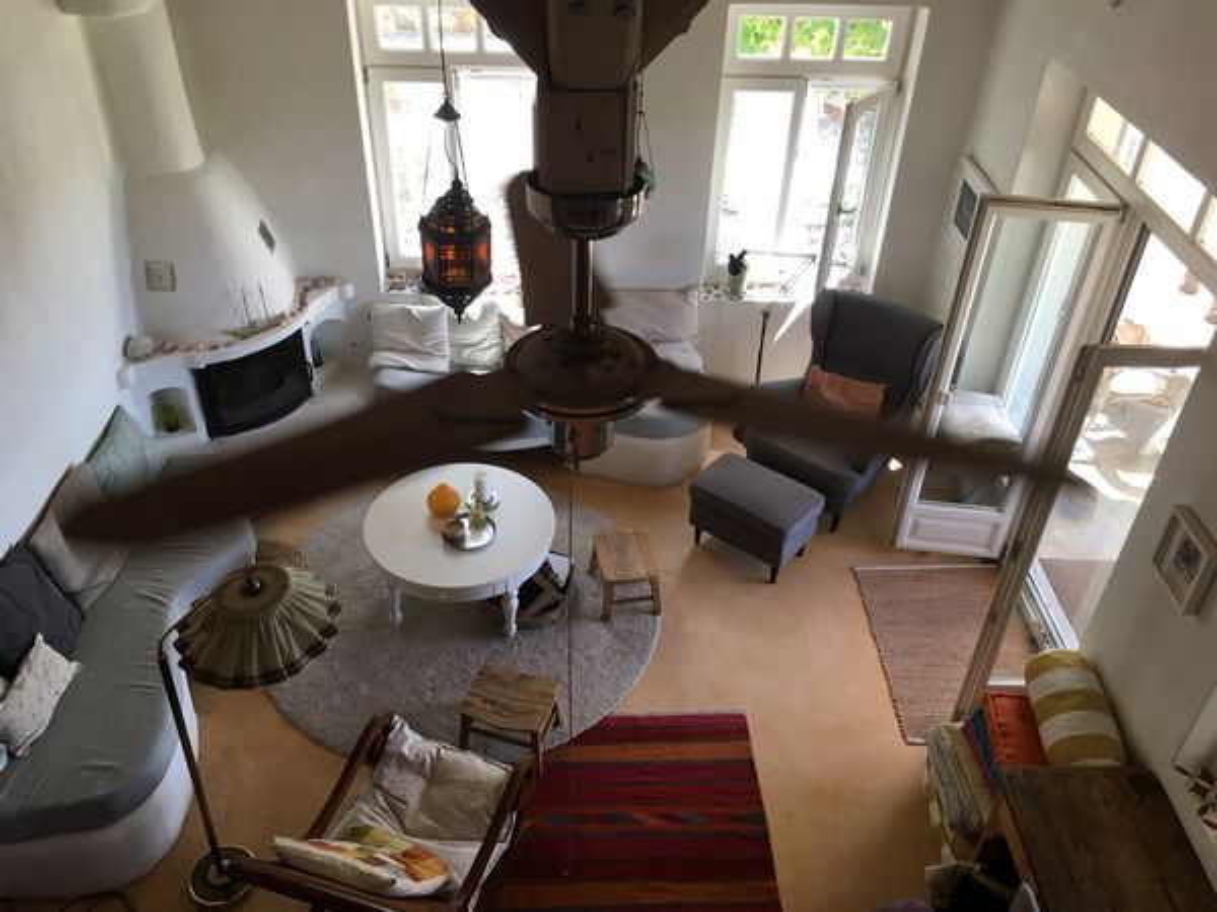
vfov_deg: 48.2
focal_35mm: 29
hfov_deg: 61.7
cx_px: 608
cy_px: 456
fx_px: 1020
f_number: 2.2
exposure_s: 1/33
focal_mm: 4.15
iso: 32
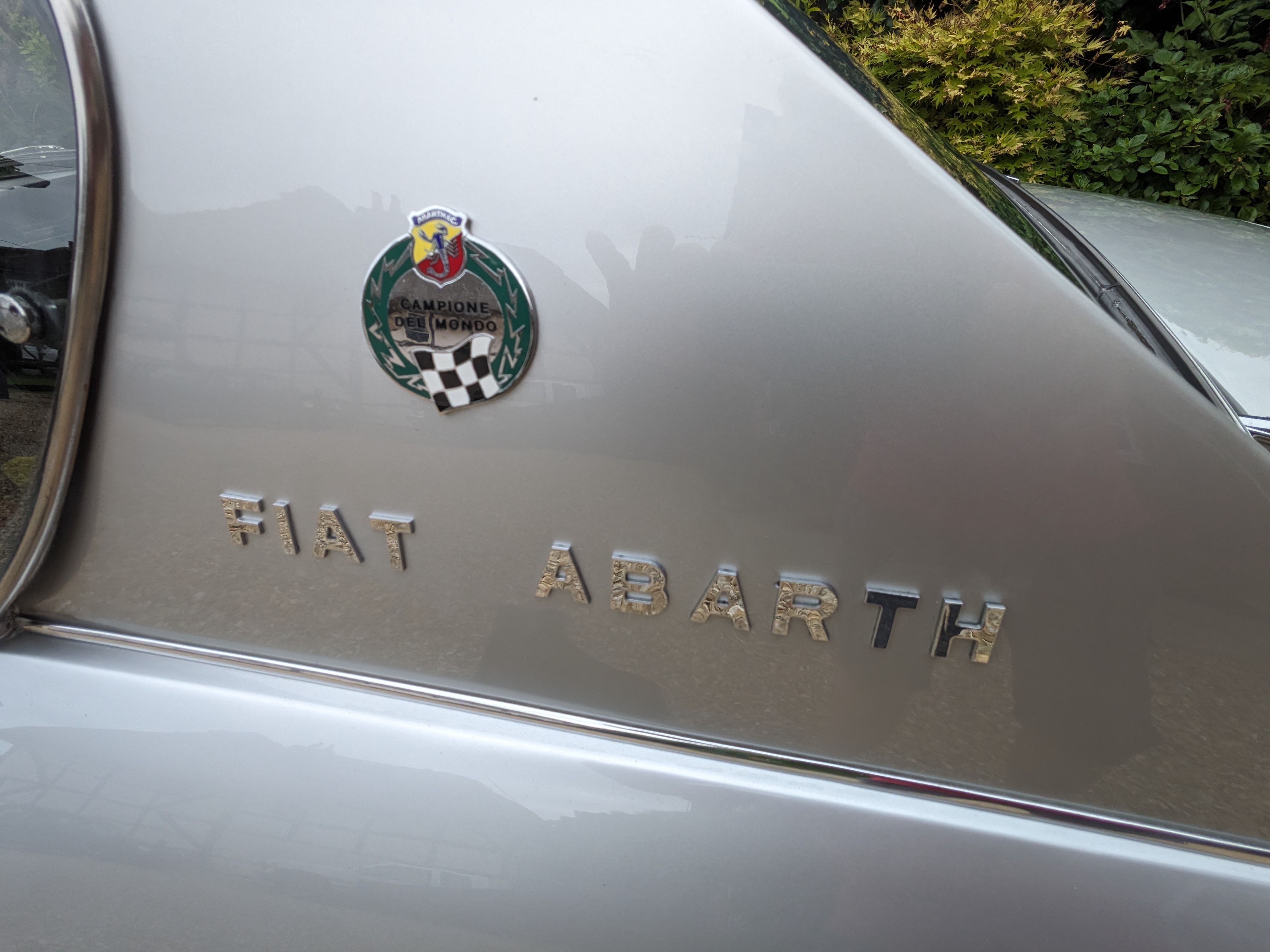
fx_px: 587
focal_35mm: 16
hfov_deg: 94.5
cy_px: 476
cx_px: 635
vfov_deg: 78.1
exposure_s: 1/513
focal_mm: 2.22
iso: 41
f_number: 2.2
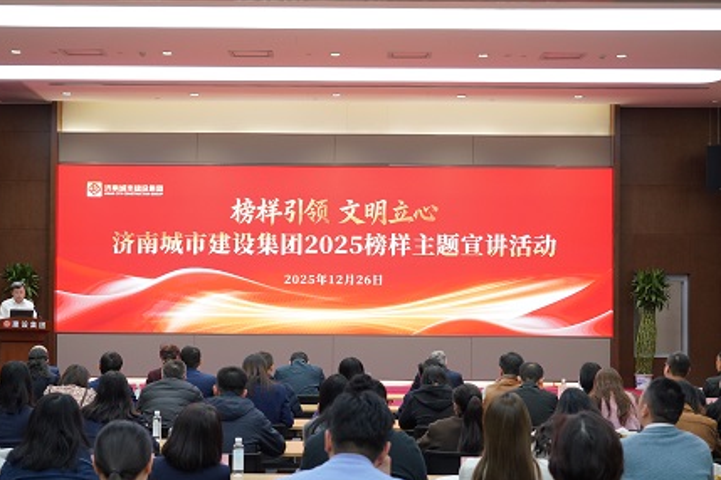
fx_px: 1121
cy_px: 295
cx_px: 333
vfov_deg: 24.1
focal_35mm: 56
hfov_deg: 35.6
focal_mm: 37
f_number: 4
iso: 1250
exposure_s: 1/160
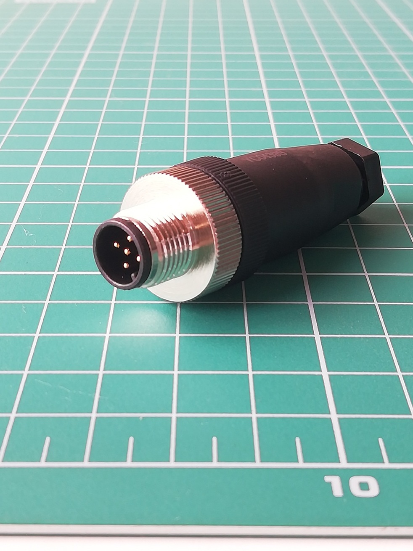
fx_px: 1003
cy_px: 276
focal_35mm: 63
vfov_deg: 30.7
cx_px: 206
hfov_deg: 23.3
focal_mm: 3.21
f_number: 2.2
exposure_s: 1/50
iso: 80
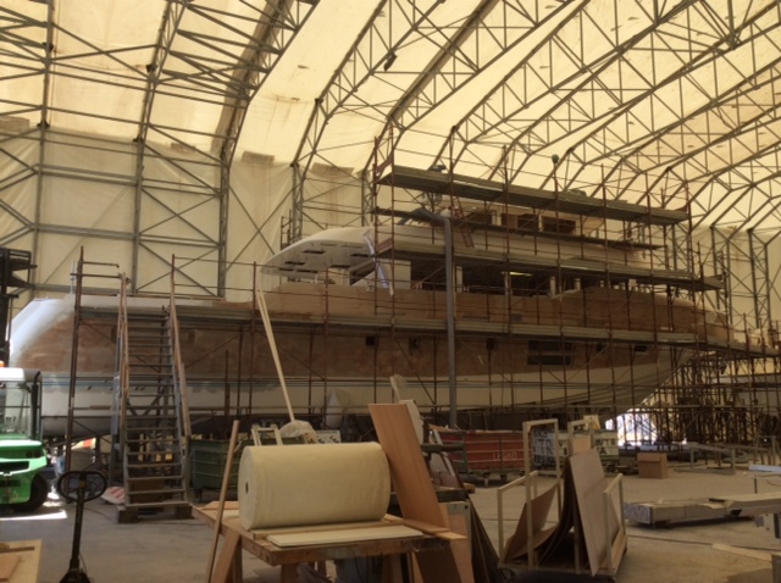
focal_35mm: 33
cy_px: 292
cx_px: 390
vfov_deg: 42.8
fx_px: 743
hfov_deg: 55.4
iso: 32
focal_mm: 3.3
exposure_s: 1/296
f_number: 2.4
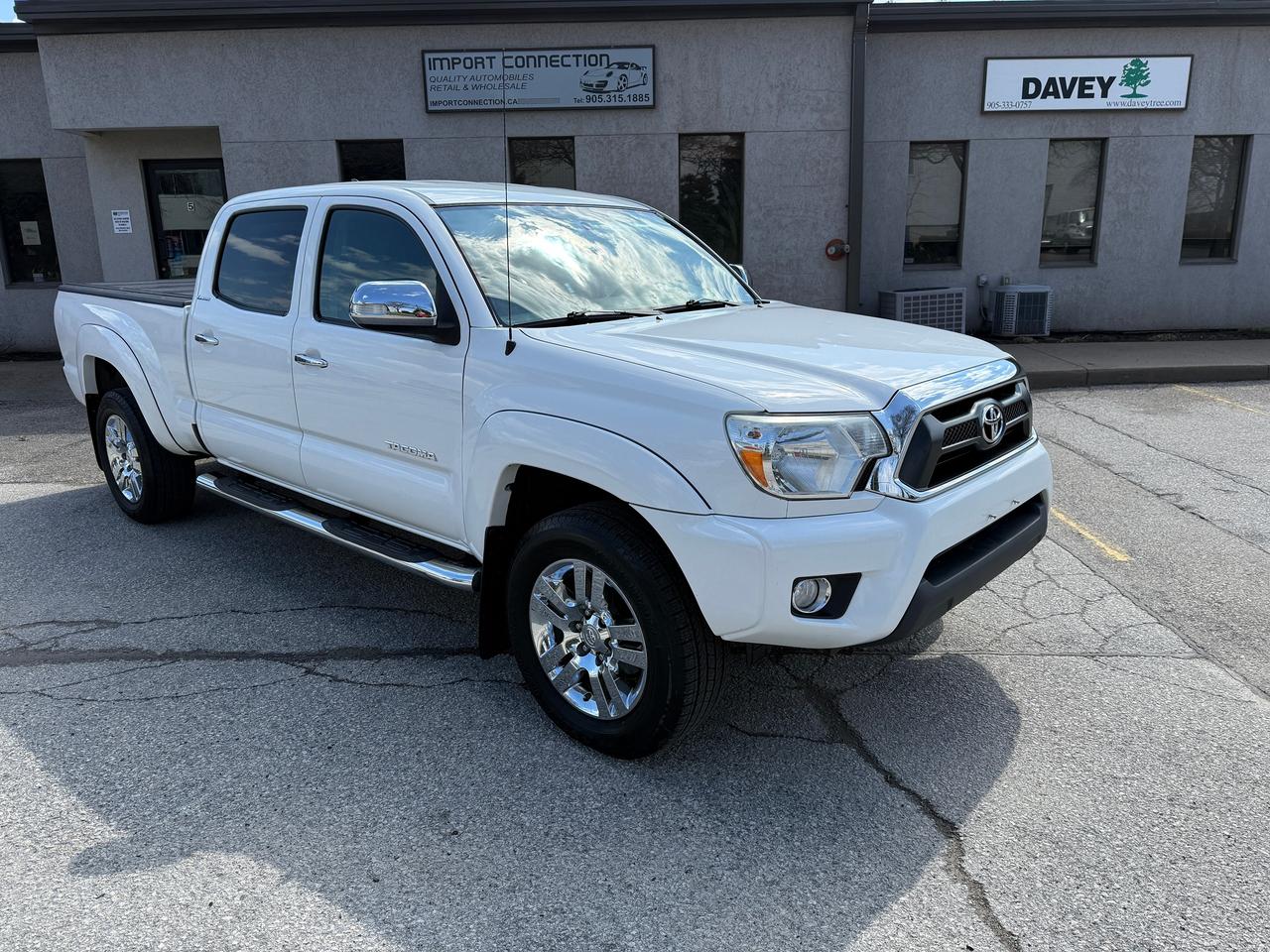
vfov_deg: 56.8
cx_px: 635
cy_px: 476
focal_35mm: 24
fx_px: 881
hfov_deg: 71.6
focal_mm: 6.76
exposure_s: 1/3953
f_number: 1.78
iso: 100
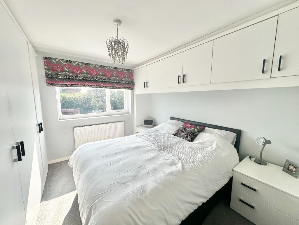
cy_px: 112
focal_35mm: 14
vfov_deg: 85.7
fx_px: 121
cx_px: 150
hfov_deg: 102.1
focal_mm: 2.22
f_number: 2.2
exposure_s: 1/329
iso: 40
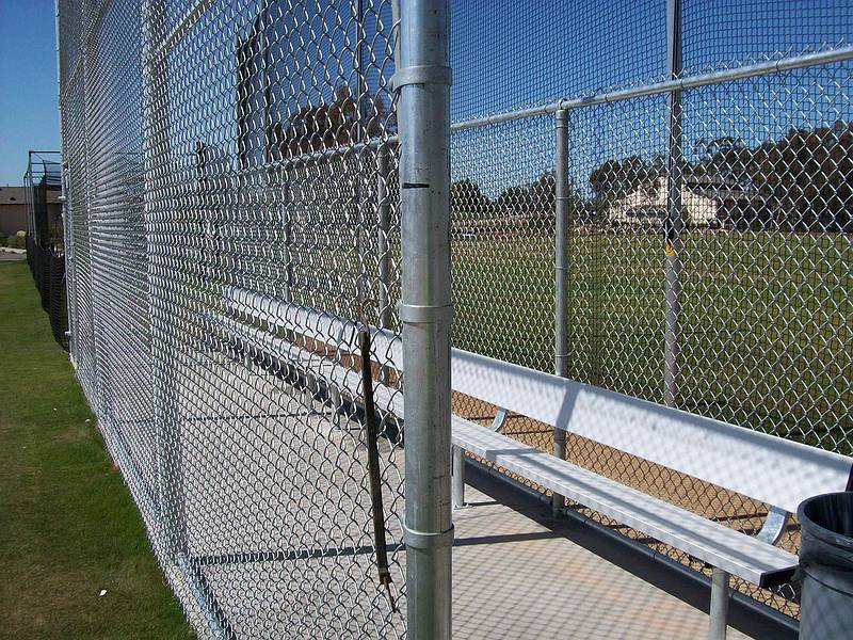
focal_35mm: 36
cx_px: 426
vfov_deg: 39.7
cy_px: 320
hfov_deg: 51.4
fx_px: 887
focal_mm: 6
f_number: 4.8
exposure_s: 1/957
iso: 80
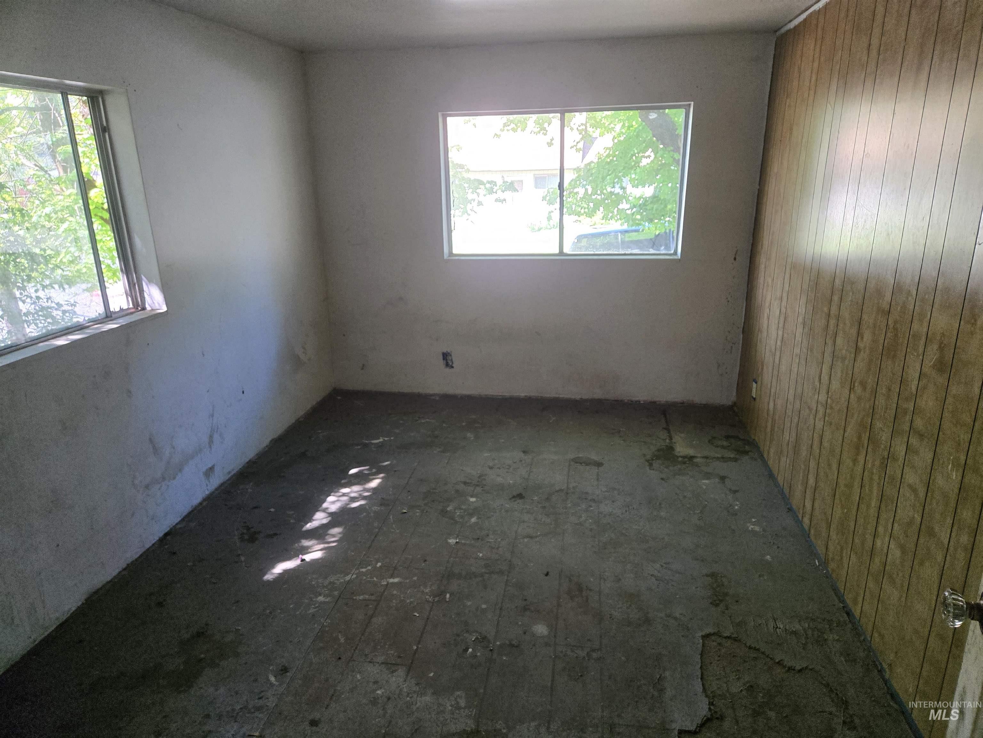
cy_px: 369
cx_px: 492
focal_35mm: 23
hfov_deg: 73.9
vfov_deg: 58.9
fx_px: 653
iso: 200
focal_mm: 5.4
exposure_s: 1/120
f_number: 1.8
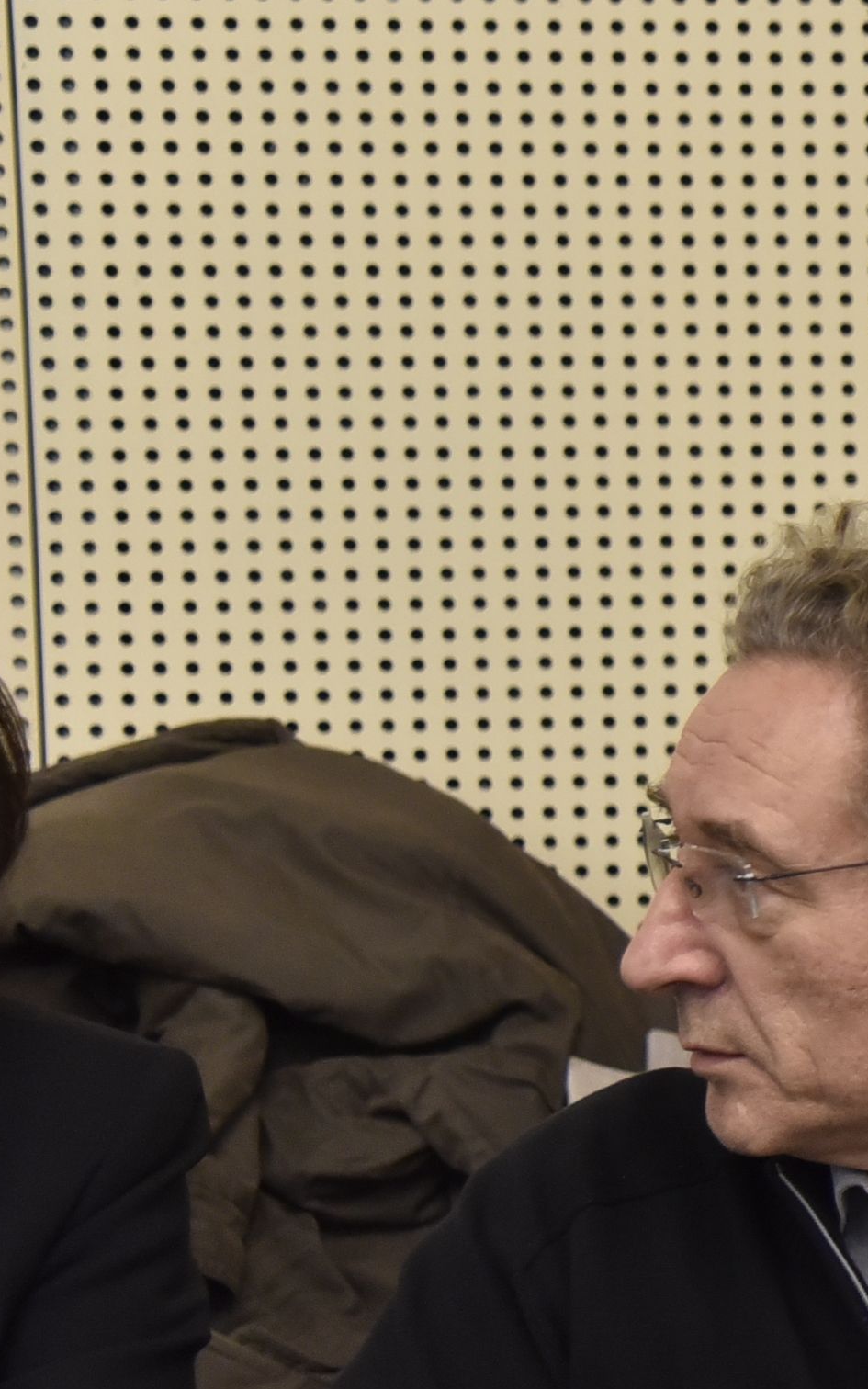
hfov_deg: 8.4
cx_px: 1947
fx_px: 5526
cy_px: 615
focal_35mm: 146
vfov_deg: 14.3
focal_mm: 48
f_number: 4
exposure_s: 1/125
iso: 2500
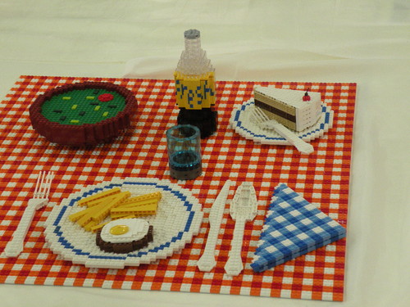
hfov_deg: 23.3
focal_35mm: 84
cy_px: 154
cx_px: 205
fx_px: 995
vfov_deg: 17.6
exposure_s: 1/60
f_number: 4
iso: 314
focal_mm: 14.9
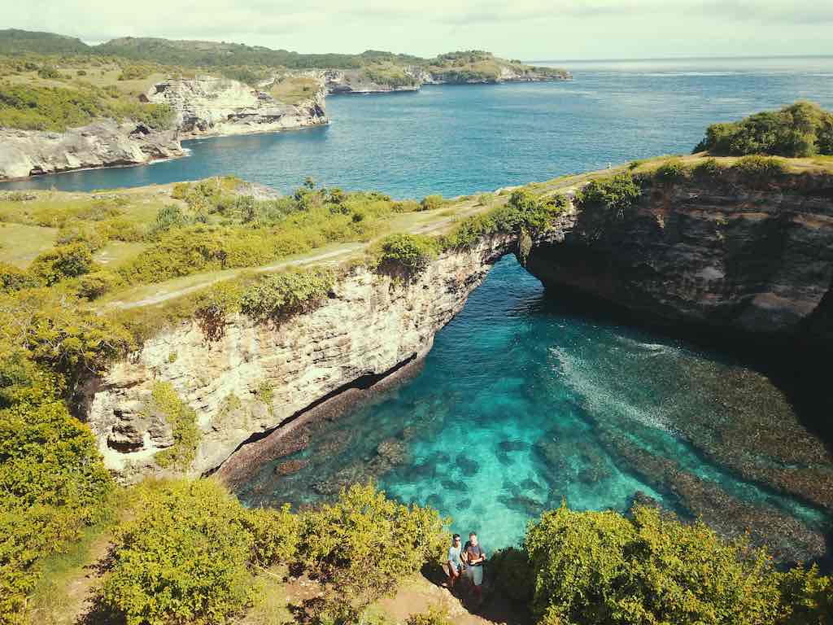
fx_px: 626
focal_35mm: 26
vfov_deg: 53.1
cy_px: 312
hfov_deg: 67.3
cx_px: 416
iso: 107
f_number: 2.2
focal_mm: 4.73
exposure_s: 1/100
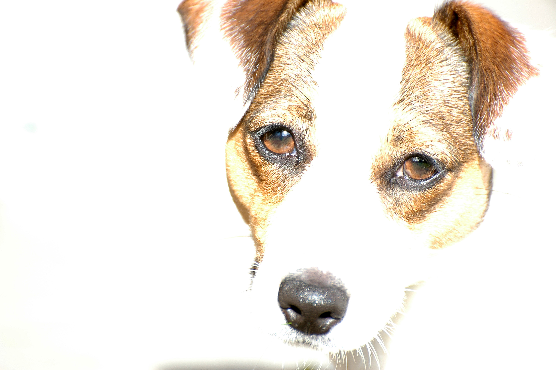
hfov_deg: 4.6
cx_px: 278
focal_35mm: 450
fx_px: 6944
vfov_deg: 3.0
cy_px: 185
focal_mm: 300
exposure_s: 1/125
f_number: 5.6
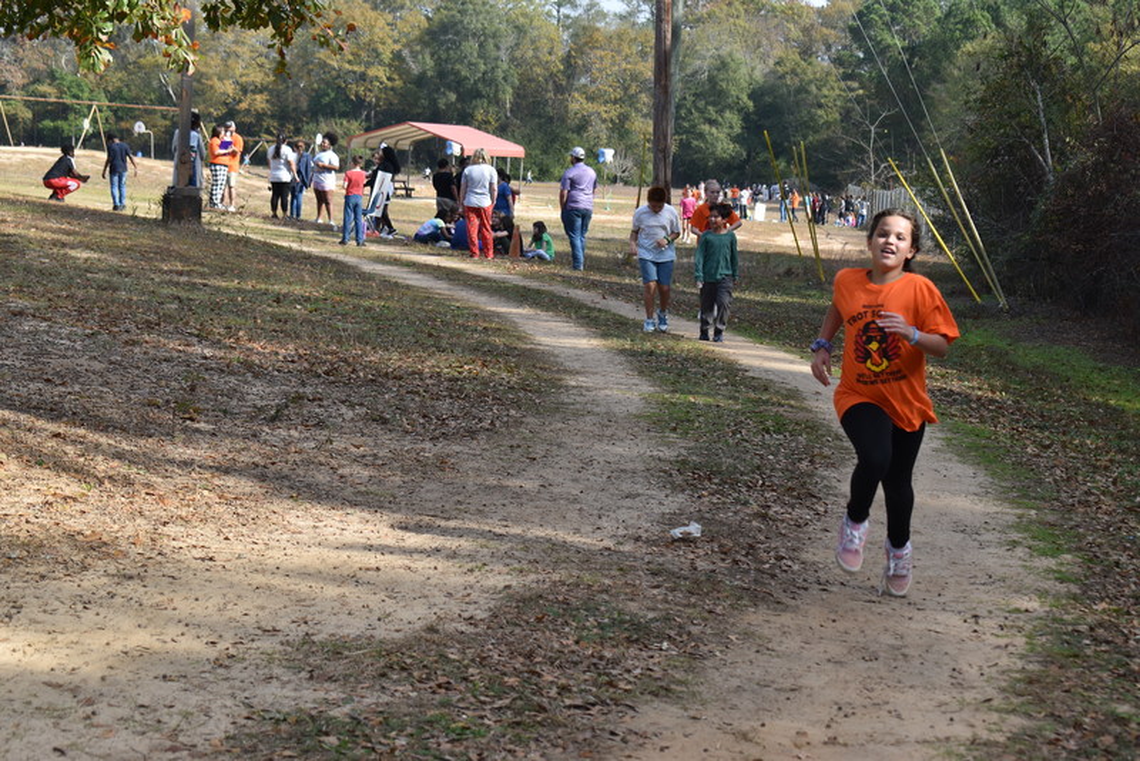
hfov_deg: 24.6
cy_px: 380
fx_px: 2613
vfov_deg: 16.6
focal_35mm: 82
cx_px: 570
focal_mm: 55
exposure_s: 1/200
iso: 100
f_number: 7.1
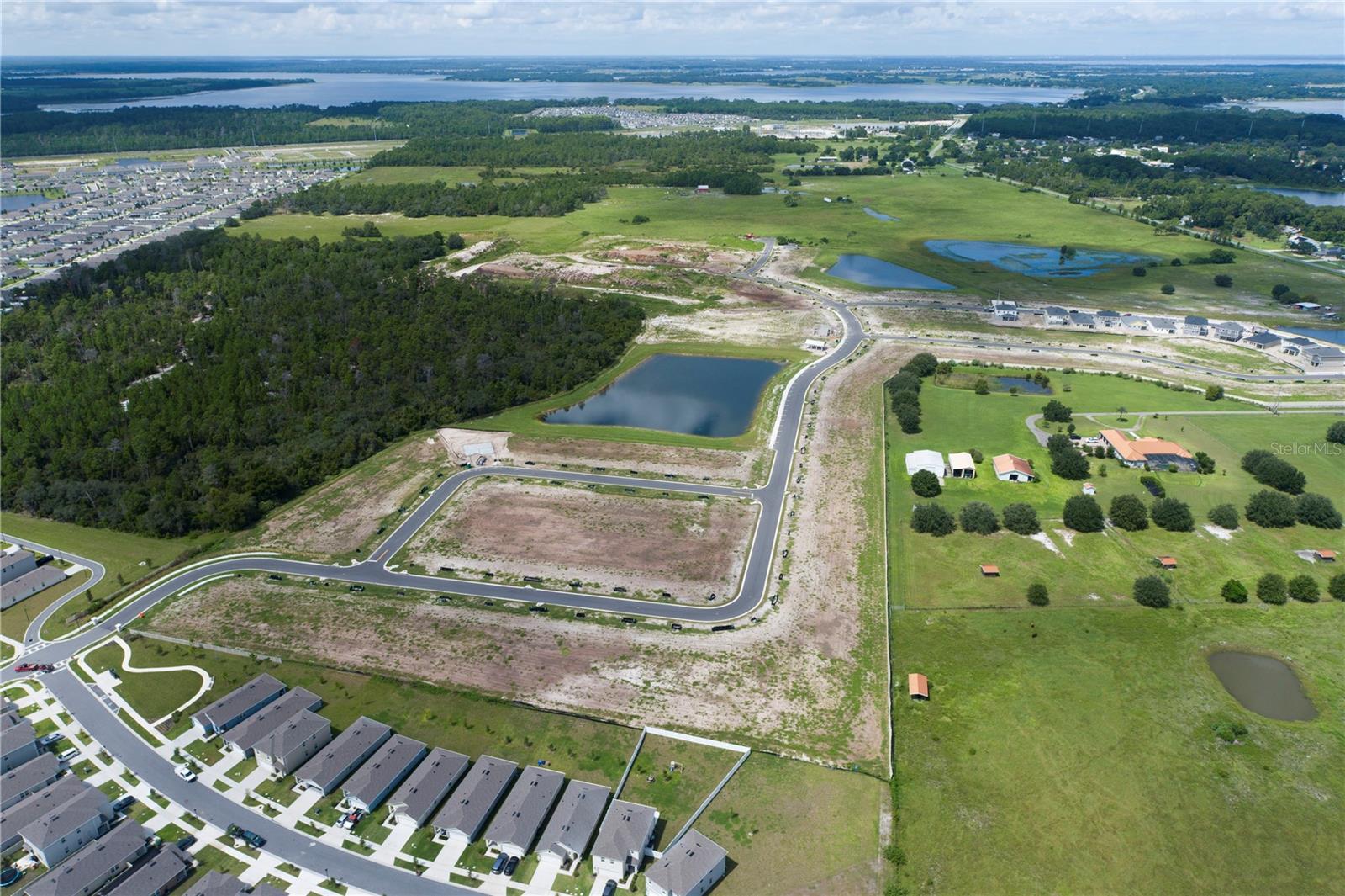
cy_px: 448
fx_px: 896
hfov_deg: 73.8
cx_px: 672
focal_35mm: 24
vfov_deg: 53.1
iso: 100
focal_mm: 8.8
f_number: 4.5
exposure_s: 1/160
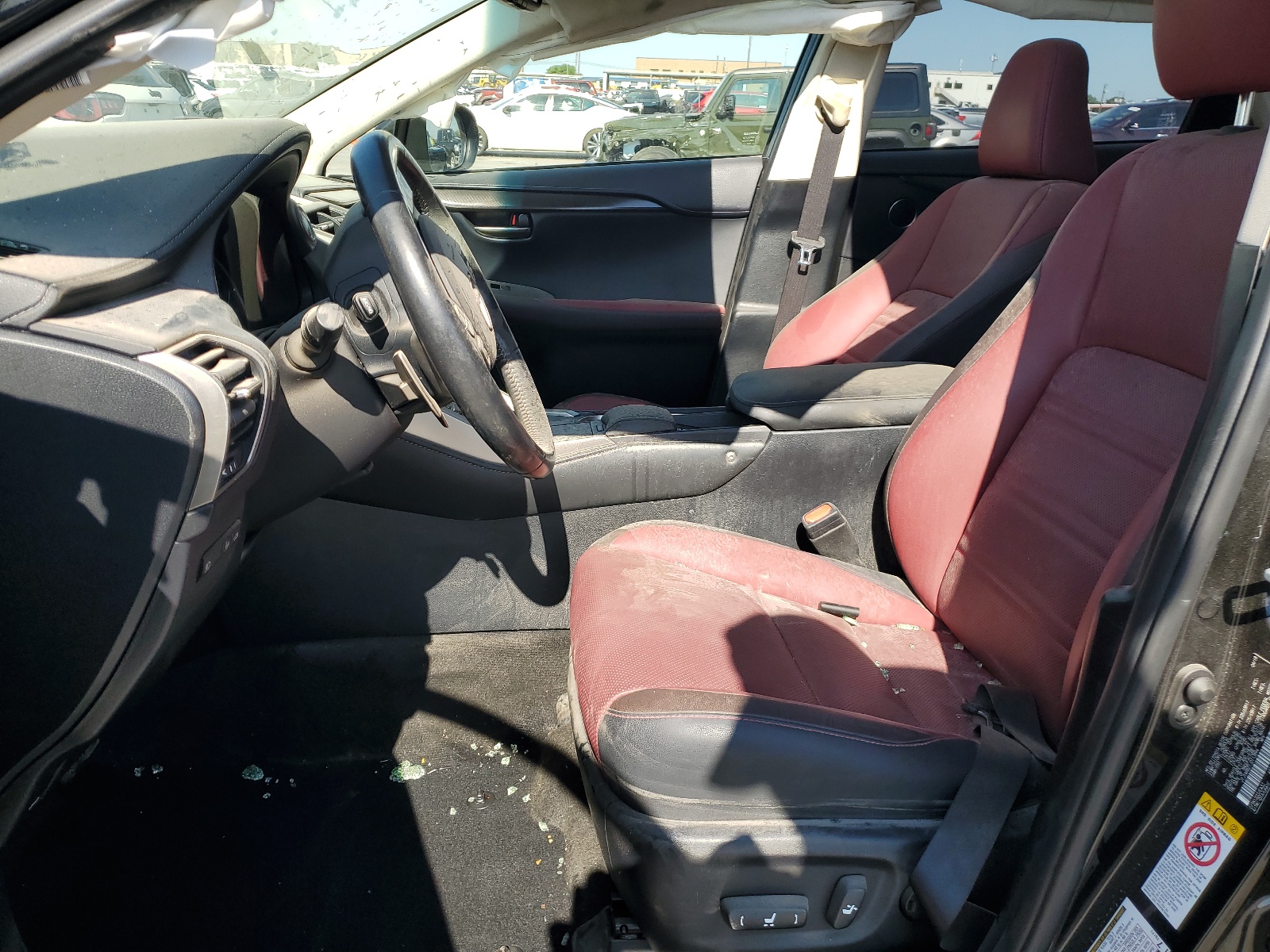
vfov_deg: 53.1
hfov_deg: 67.3
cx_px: 635
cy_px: 476
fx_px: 954
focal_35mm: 26
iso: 50
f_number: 1.5
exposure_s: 1/1111
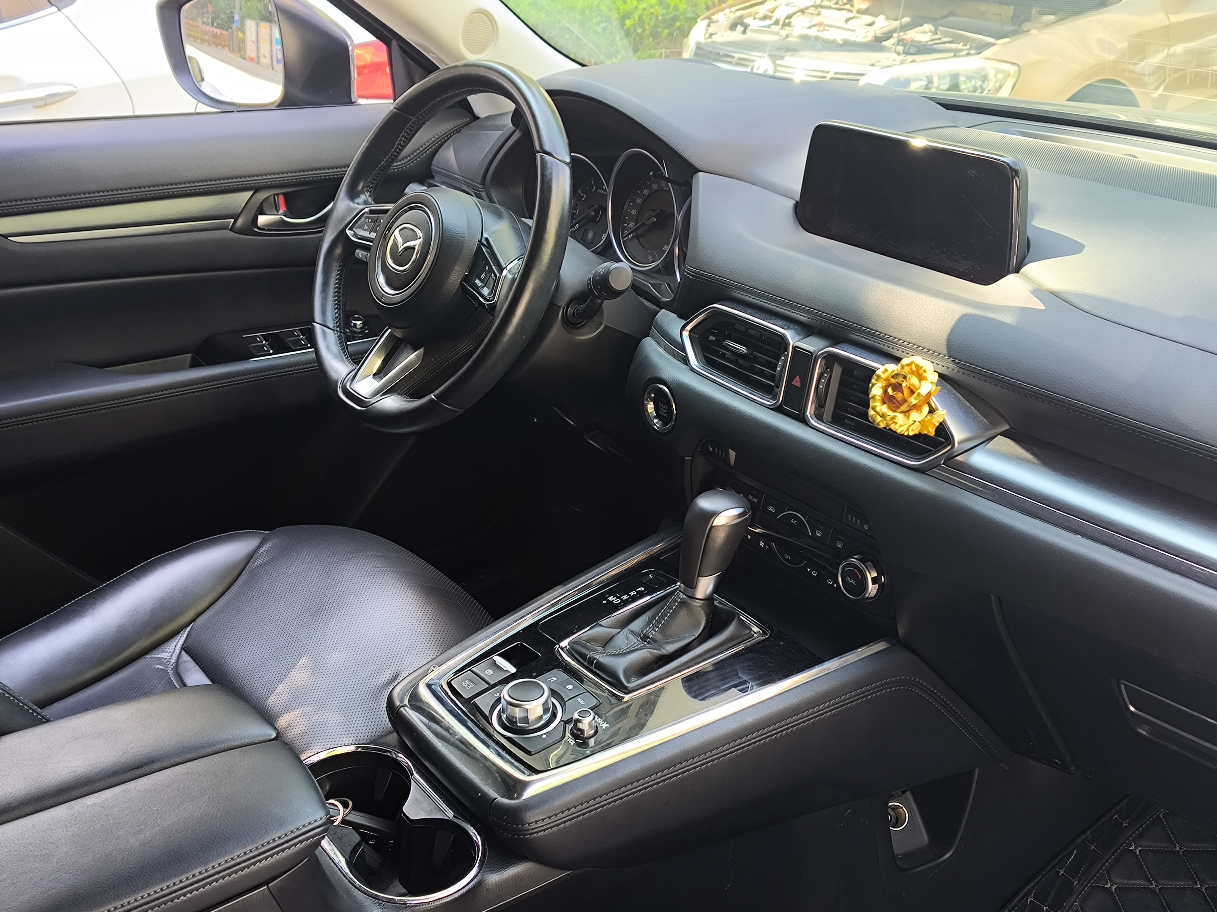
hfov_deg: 50.1
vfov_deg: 38.7
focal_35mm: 37
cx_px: 608
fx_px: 1301
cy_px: 456
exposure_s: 1/100
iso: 100
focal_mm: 5.35
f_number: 1.7
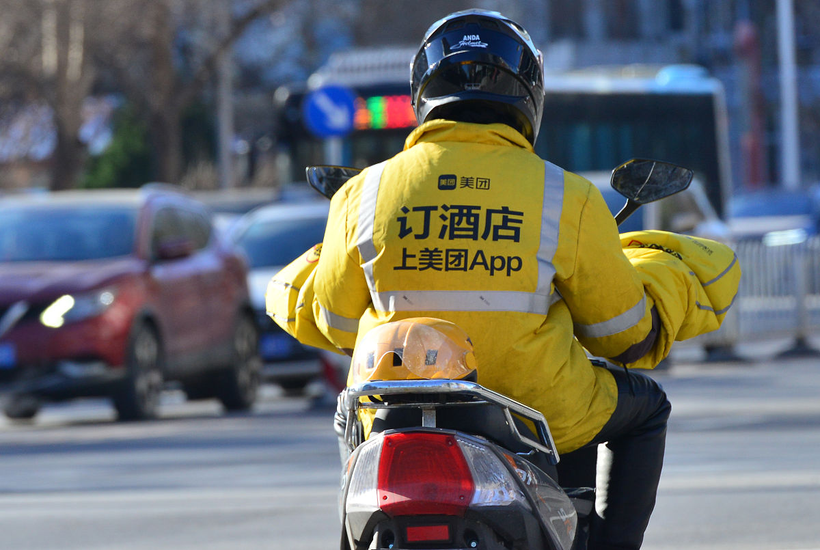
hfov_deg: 10.3
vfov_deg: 6.9
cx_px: 410
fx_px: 4564
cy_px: 275
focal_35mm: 200
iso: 500
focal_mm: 200
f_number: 7.1
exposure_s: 1/800
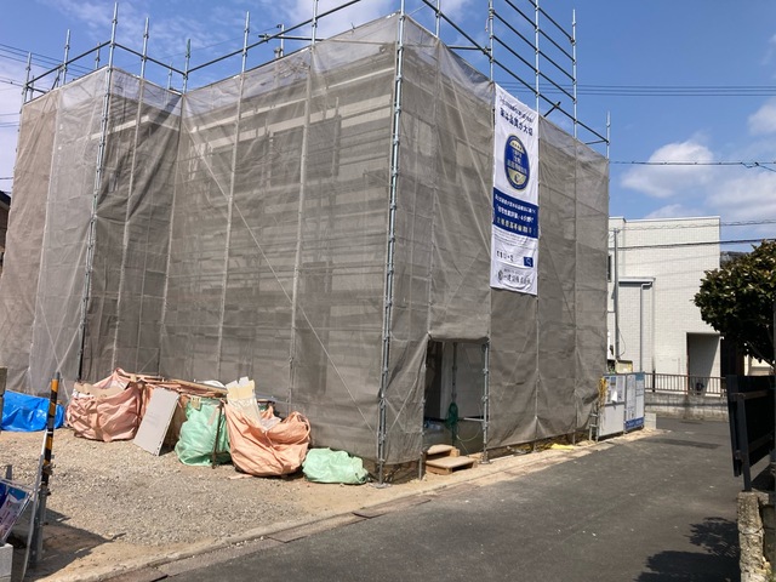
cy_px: 291
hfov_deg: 63.4
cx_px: 388
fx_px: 628
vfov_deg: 49.7
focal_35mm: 28
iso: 20
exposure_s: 1/3003
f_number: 1.8
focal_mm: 3.99
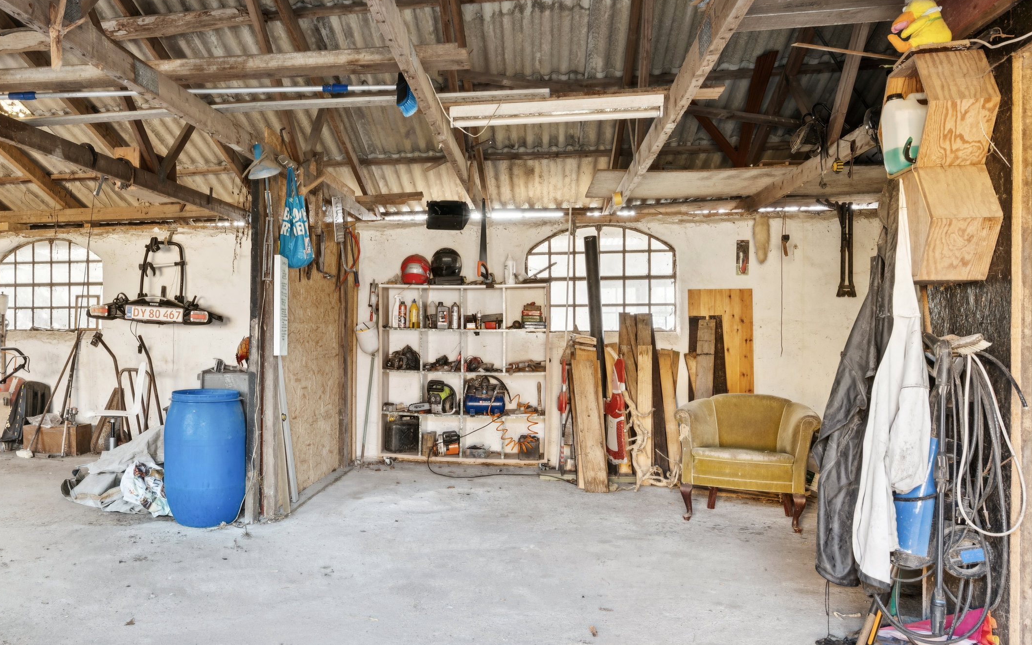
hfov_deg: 63.2
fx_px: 816
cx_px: 354
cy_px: 326
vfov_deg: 43.1
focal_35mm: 29
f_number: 8
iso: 400
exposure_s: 1/6
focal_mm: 20
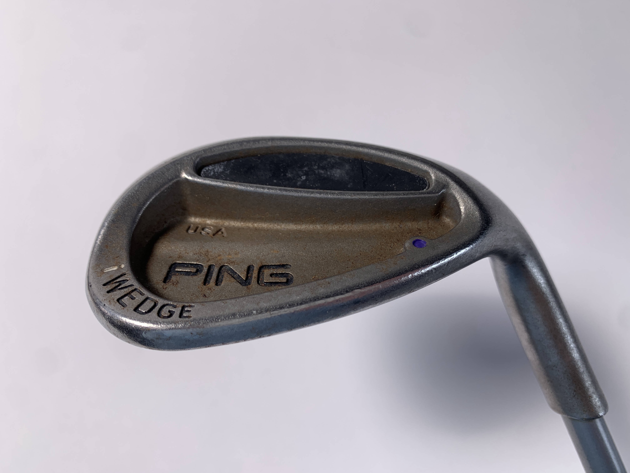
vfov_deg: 53.1
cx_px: 315
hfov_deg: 67.3
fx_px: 473
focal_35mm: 26
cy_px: 236
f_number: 1.8
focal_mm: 4.25
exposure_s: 1/217
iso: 25
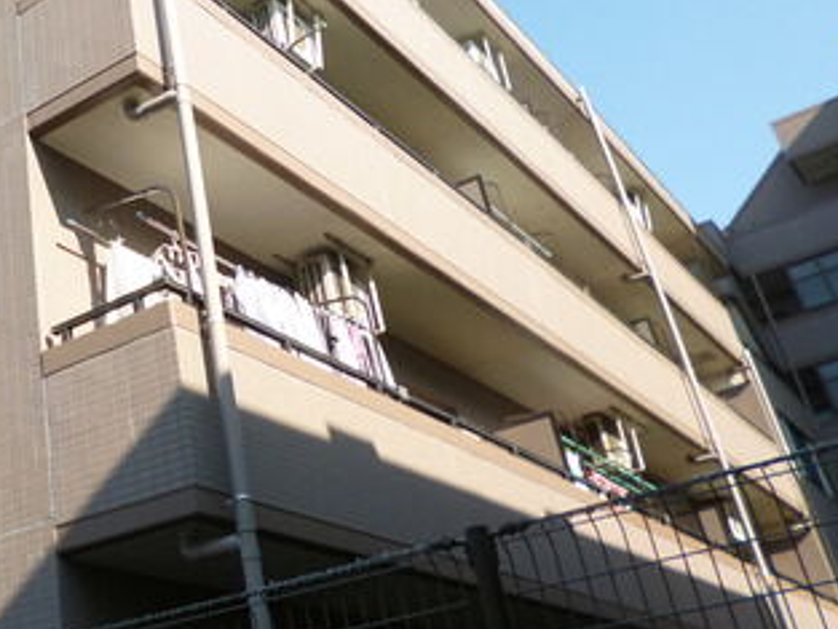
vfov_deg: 30.8
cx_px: 80
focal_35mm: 46
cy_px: 128
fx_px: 1114
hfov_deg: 38.3
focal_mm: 4.3
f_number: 2.5
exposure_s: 1/640
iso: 100
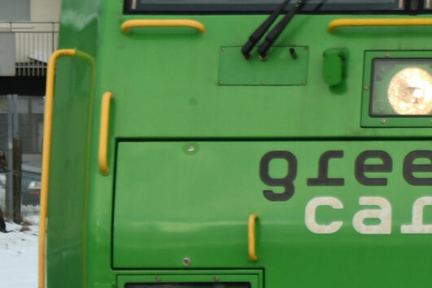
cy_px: 144
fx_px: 6947
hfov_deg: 3.5
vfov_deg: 2.4
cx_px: 625
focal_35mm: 579
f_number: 5.3
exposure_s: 1/500
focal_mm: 80
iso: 250
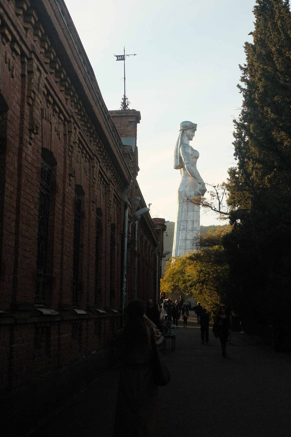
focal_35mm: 57
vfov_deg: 34.7
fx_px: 691
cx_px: 206
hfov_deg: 23.6
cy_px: 148
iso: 800
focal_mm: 23
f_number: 2
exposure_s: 1/100
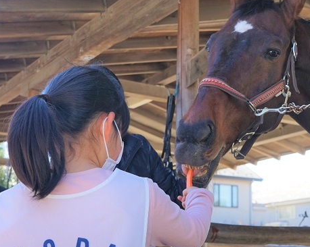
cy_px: 142
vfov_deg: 26.2
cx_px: 220
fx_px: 532
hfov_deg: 32.1
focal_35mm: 58
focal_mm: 41
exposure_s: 1/100
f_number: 6.3
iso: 100
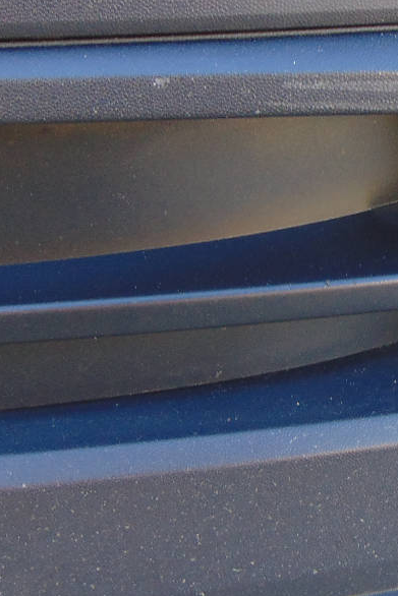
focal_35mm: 71
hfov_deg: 17.9
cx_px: 527
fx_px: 1177
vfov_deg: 28.4
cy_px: 265
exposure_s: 1/80
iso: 80
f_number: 3
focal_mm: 4.5
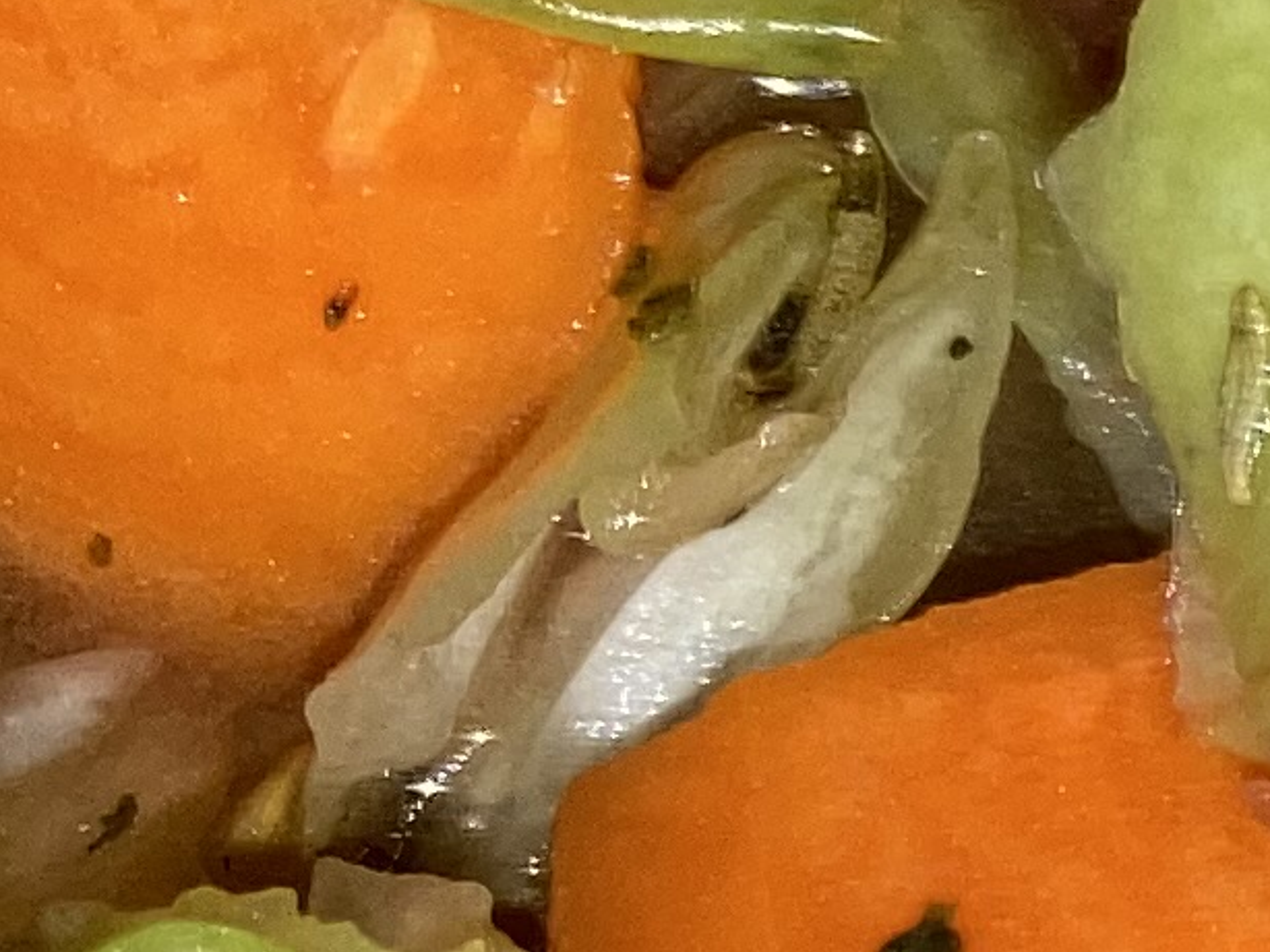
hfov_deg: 8.9
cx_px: 3771
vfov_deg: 8.0
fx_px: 6748
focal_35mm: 184
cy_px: 871
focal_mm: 3.99
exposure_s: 1/37
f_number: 1.8
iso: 20
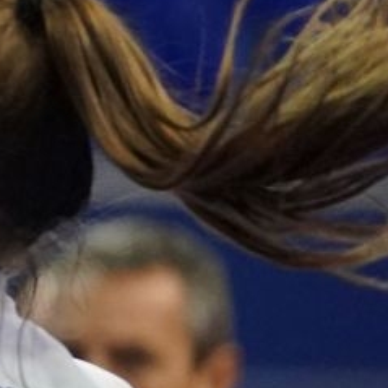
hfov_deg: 1.8
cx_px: -981
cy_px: 317
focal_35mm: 967
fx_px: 12263
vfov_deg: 1.8
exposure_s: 1/1000
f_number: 2.8
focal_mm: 151
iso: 5000
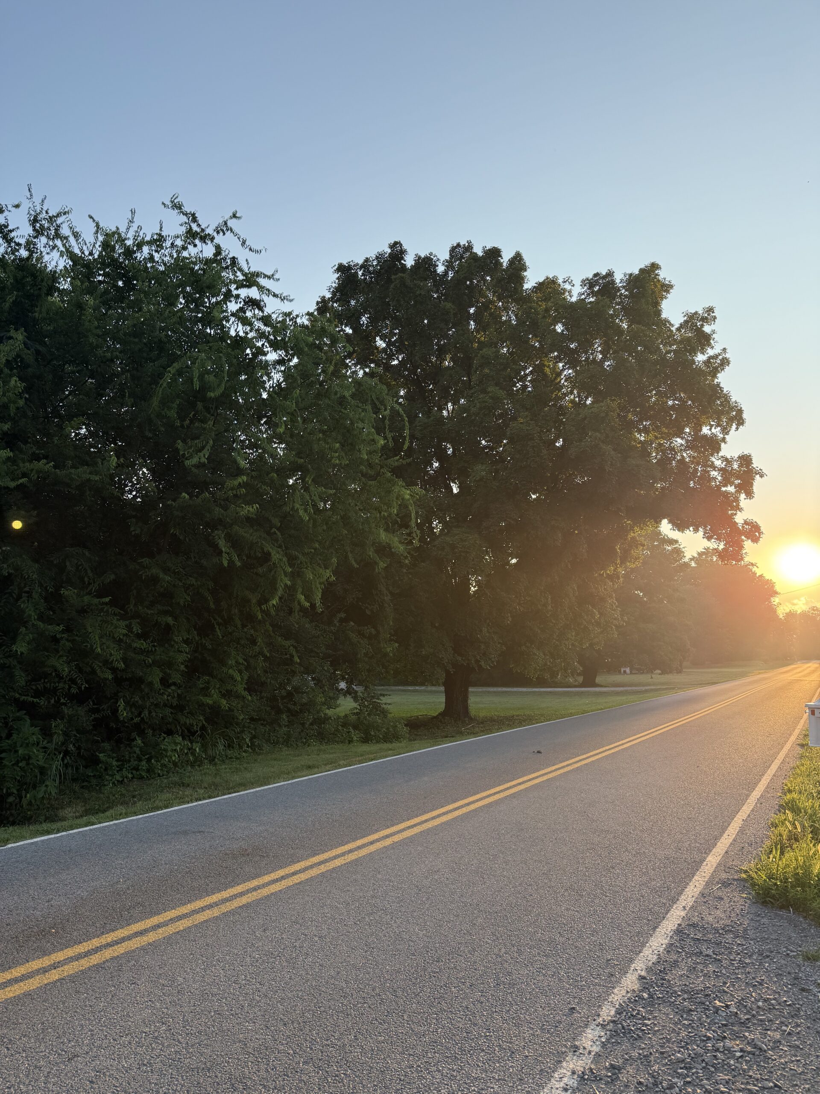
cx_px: 410
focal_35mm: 24
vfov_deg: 71.6
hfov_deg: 56.8
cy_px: 547
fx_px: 758
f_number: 1.78
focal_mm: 6.76
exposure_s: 1/1314
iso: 100
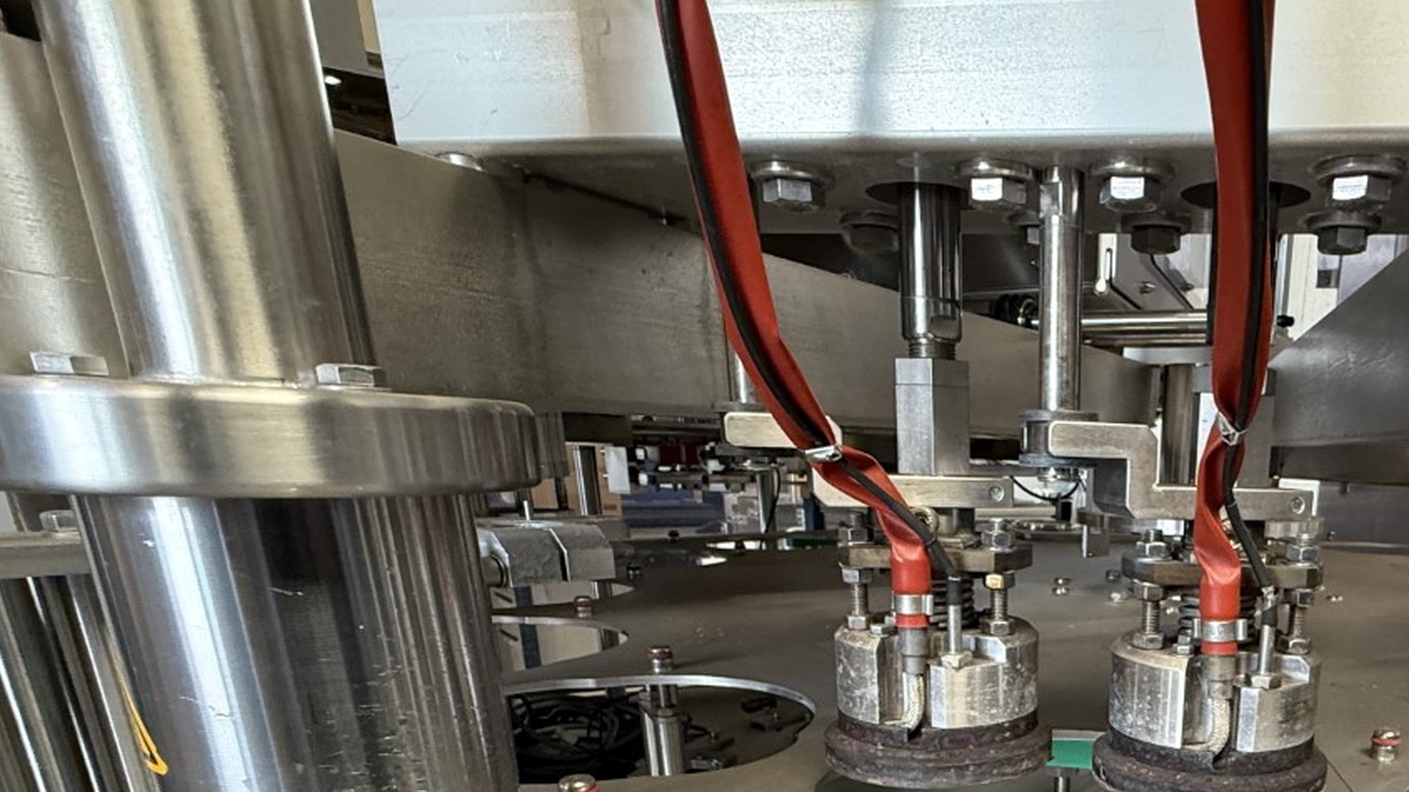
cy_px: 765
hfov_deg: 65.7
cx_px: 1117
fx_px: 971
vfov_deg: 39.8
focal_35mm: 26
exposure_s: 1/50
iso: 320
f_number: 2.2
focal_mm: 2.22
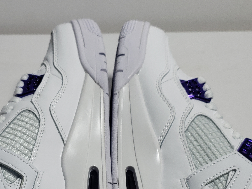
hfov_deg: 33.9
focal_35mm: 56
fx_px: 408
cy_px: 163
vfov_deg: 25.4
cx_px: 77
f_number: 1.5
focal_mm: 4.3
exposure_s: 1/871
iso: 50
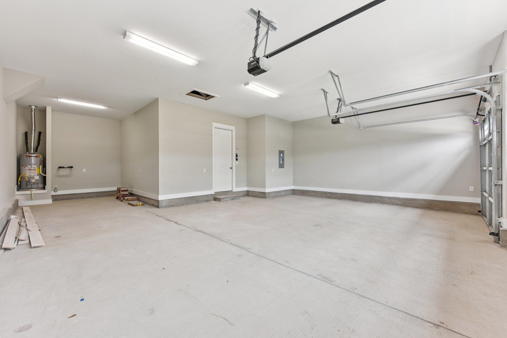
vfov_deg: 77.3
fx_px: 211
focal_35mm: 15
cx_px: 254
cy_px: 169
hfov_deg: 100.4
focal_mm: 15
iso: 200
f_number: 8
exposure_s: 1/15
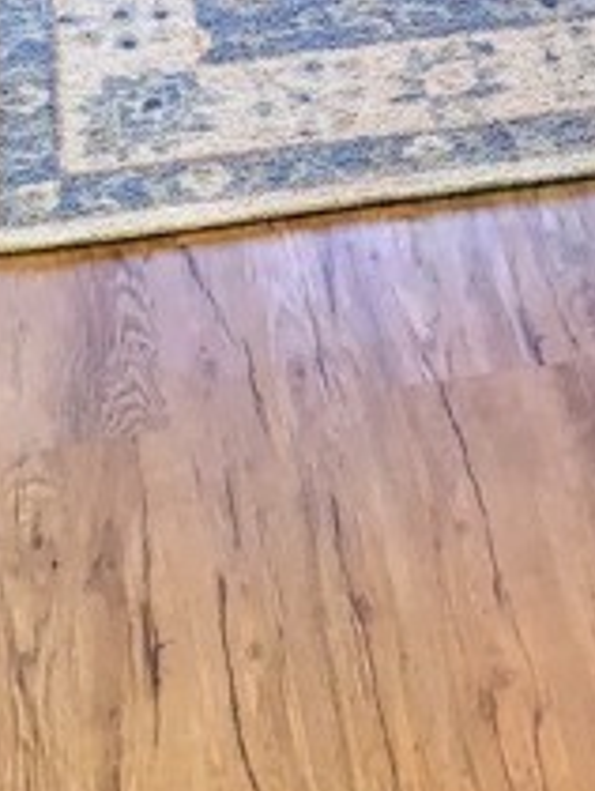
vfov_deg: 17.1
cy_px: -622
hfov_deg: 15.5
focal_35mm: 95
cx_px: 437
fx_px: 2173
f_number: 1.8
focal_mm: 4.25
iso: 40
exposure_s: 1/15
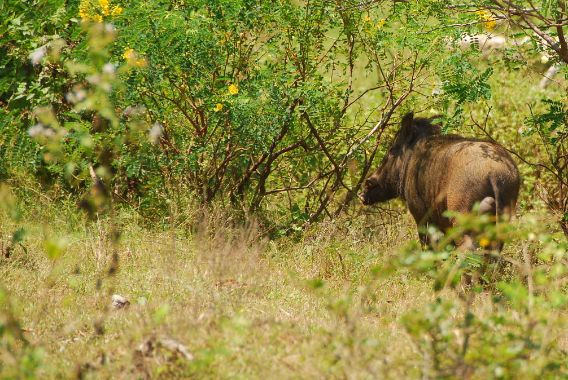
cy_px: 157
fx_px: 7537
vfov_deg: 2.9
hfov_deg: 4.3
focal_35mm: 477
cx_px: 446
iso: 200
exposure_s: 1/400
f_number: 5.6
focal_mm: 200
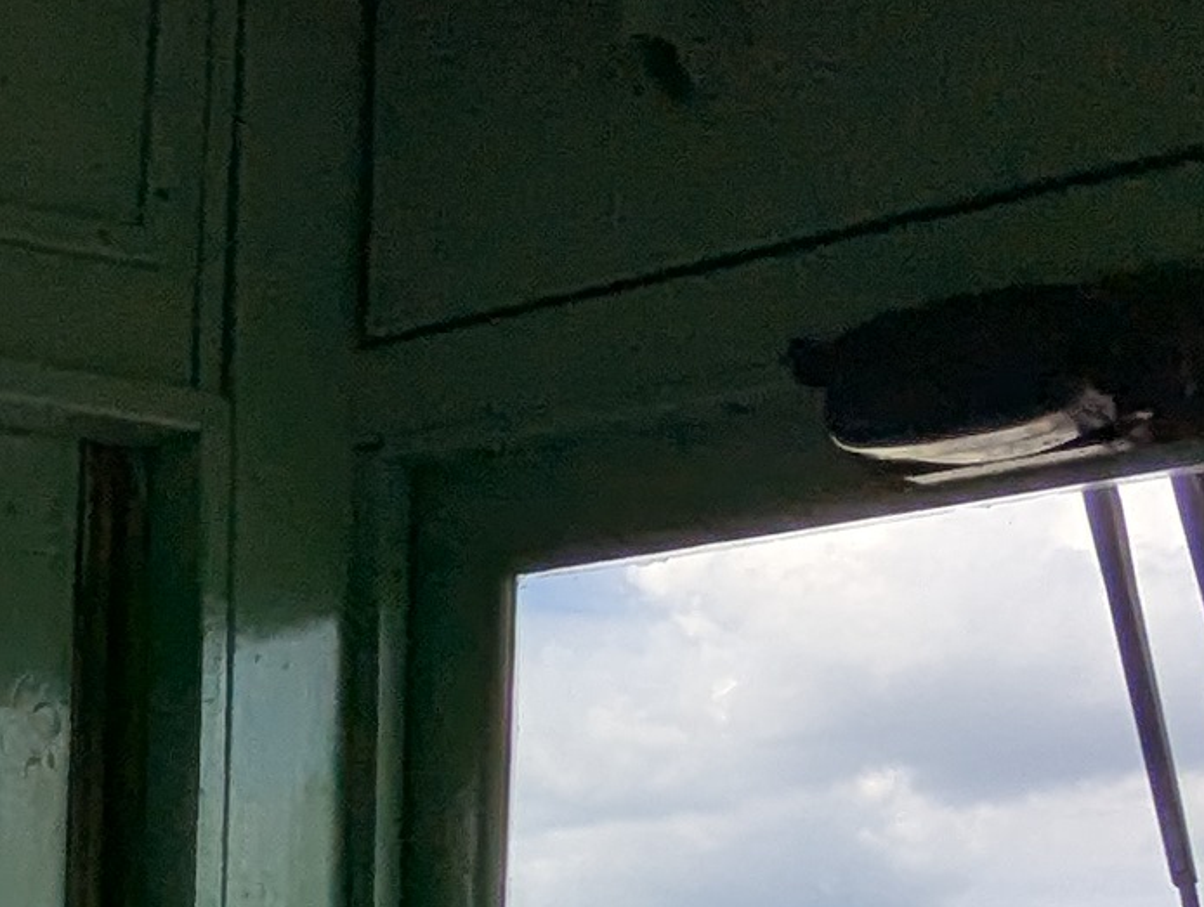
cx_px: -1180
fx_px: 3275
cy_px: 1382
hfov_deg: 16.2
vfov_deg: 14.6
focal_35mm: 94
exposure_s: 1/1499
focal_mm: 2.35
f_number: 2.2
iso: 48
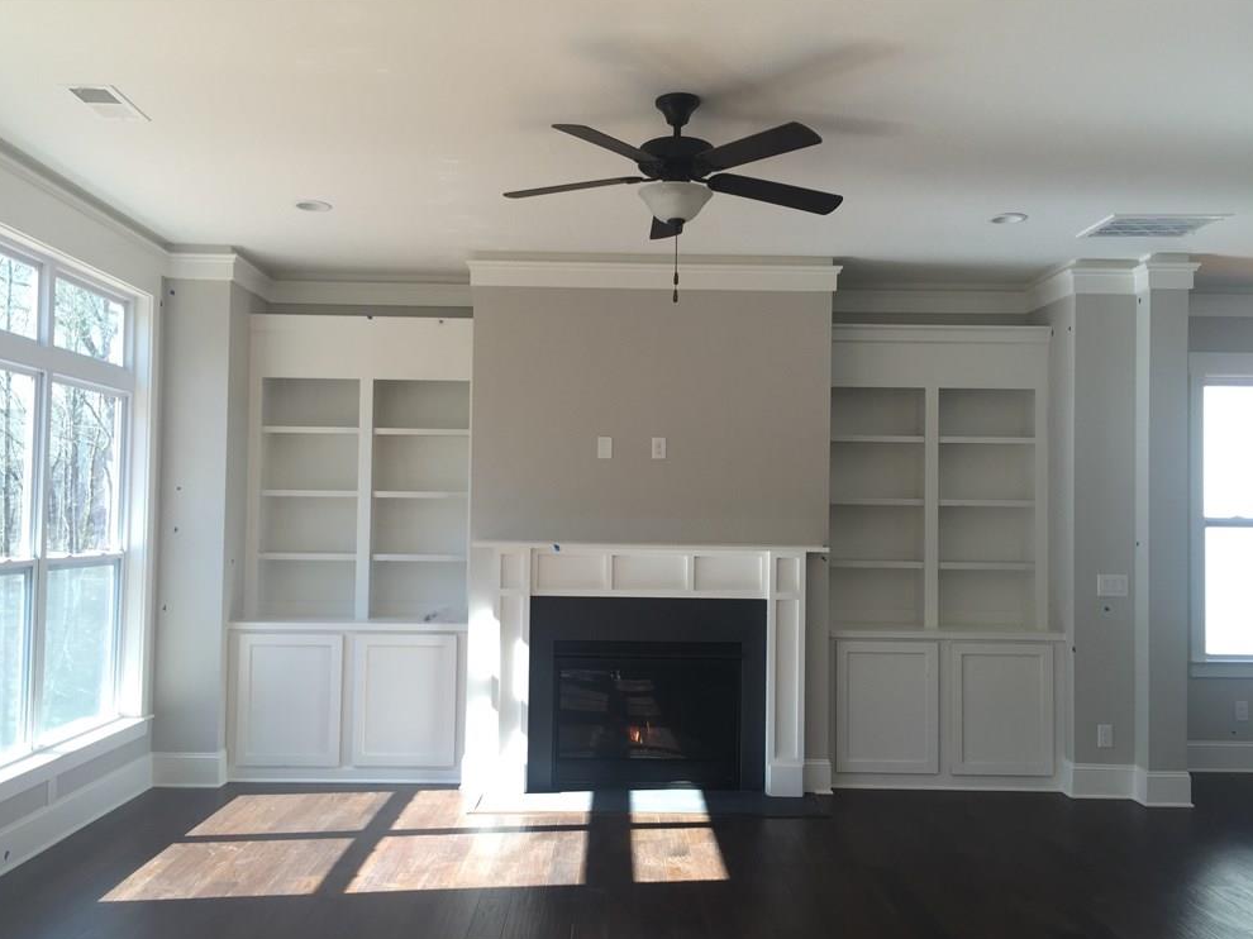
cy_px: 478
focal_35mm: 30
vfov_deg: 46.8
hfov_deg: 60.0
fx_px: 1086
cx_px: 620
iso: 50
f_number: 2.2
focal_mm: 4.15
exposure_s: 1/120
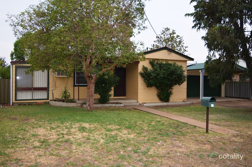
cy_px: 84
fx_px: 231
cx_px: 126
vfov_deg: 39.9
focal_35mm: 33
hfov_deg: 57.3
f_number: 3.8
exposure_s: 1/160
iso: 100
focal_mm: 22
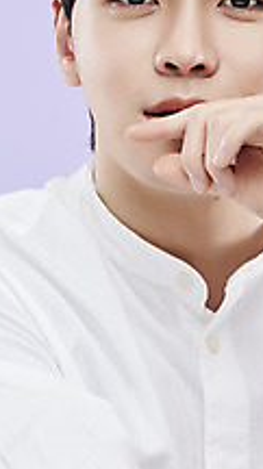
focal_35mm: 369
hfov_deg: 3.3
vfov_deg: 5.9
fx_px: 4589
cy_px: 139
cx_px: 129
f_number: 8
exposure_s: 1/125
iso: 31
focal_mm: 190
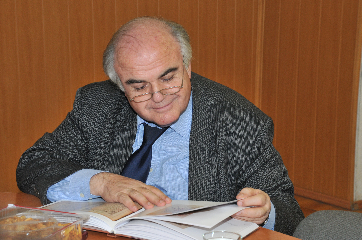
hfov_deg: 21.9
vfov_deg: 14.7
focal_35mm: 93
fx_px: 934
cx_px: 181
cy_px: 120
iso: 640
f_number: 8
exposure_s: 1/60
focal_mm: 62
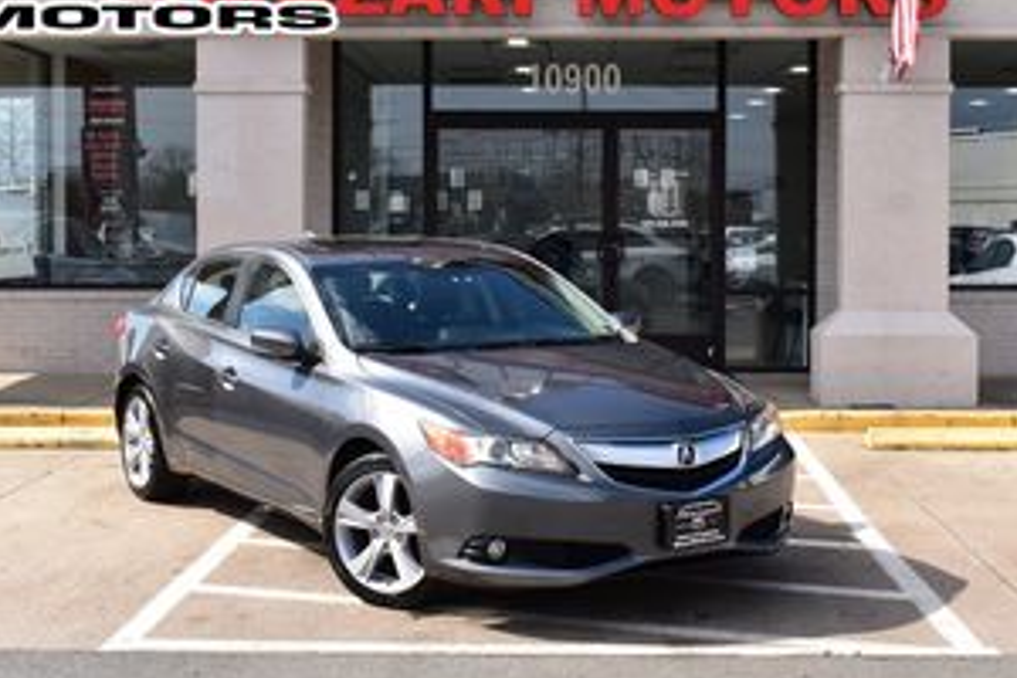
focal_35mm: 56
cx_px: 563
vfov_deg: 24.2
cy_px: 275
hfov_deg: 35.6
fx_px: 1582
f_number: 11
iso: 400
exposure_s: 1/500
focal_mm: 28
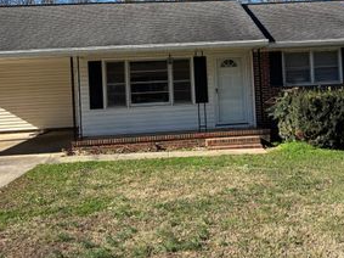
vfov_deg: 31.2
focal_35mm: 46
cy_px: 81
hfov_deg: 41.1
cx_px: 207
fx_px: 457
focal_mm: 5.96
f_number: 1.6
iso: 50
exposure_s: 1/1667
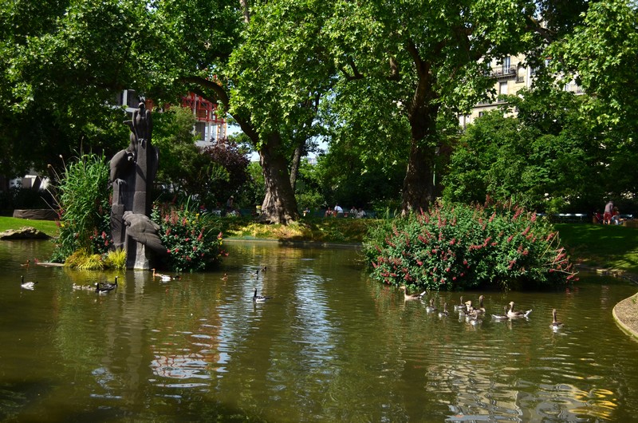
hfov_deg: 46.5
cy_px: 212
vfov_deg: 31.8
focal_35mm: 42
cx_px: 319
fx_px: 743
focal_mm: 28
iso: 250
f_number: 4.5
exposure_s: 1/2000
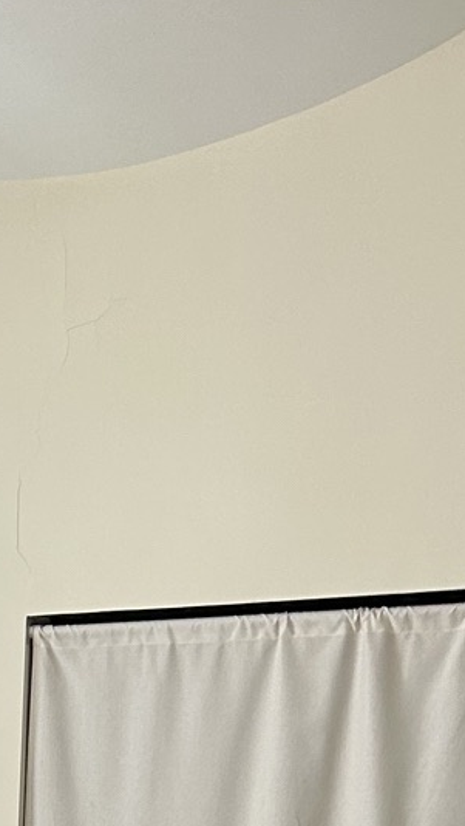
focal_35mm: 106
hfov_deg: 10.6
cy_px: 1245
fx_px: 2320
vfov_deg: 18.0
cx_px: -420
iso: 50
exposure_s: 1/171
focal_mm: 5.7
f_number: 1.5
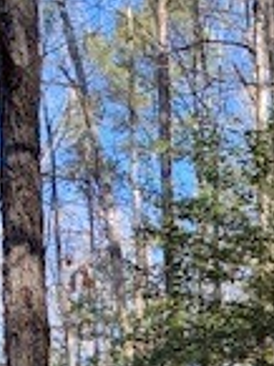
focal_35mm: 114
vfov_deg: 15.1
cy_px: 654
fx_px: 1207
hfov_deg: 12.5
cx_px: 380
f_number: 1.8
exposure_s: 1/171
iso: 25
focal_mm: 4.25
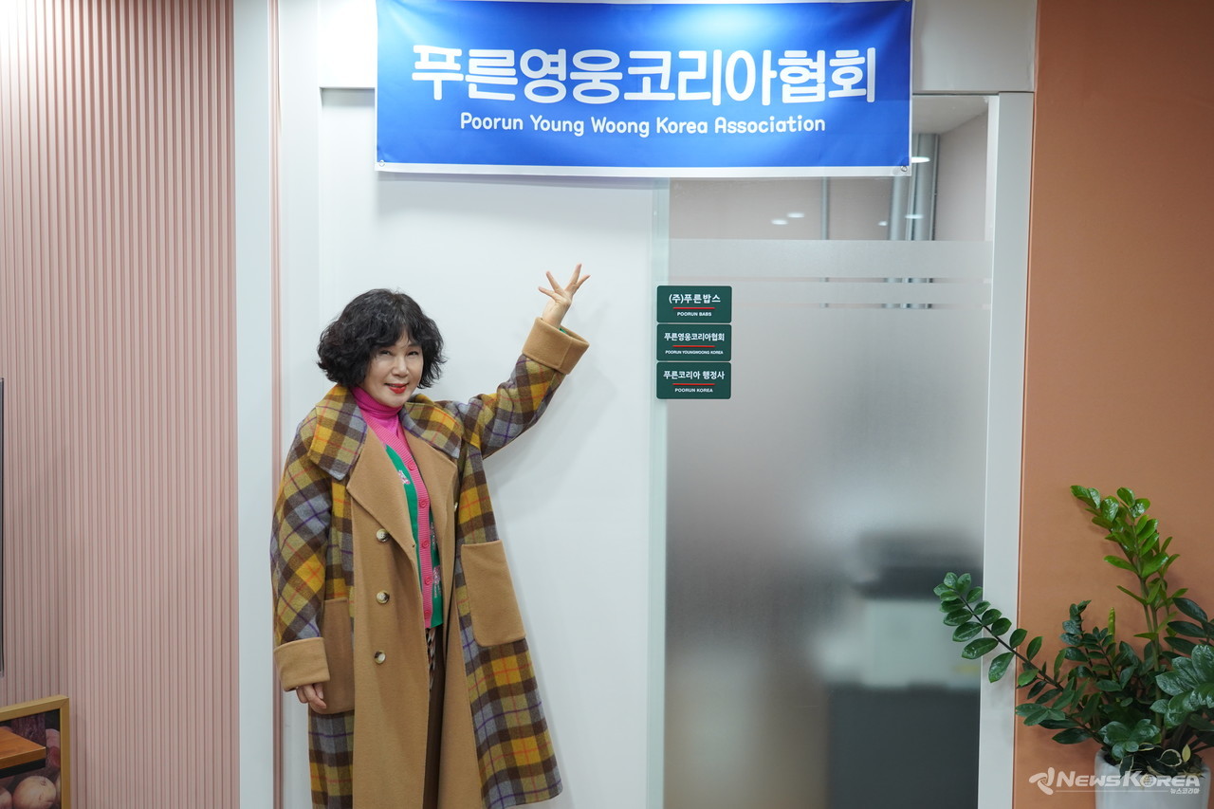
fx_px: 1349
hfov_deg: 48.5
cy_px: 404
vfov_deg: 33.4
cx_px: 607
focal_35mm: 40
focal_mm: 40
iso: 1000
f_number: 4
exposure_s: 1/160
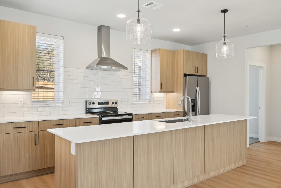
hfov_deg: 68.3
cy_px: 94
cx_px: 140
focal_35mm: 26
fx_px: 207
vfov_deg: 48.8
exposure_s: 1/60
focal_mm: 26.5
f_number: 8
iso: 400
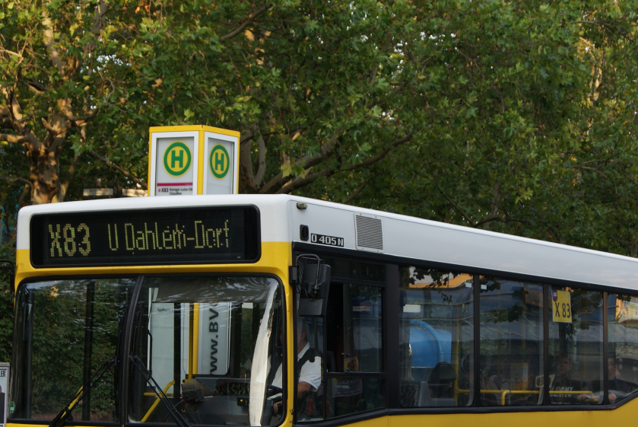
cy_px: 310
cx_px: 346
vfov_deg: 14.7
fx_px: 1650
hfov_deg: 21.9
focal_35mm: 93
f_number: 5.6
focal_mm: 40
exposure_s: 1/100
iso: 100
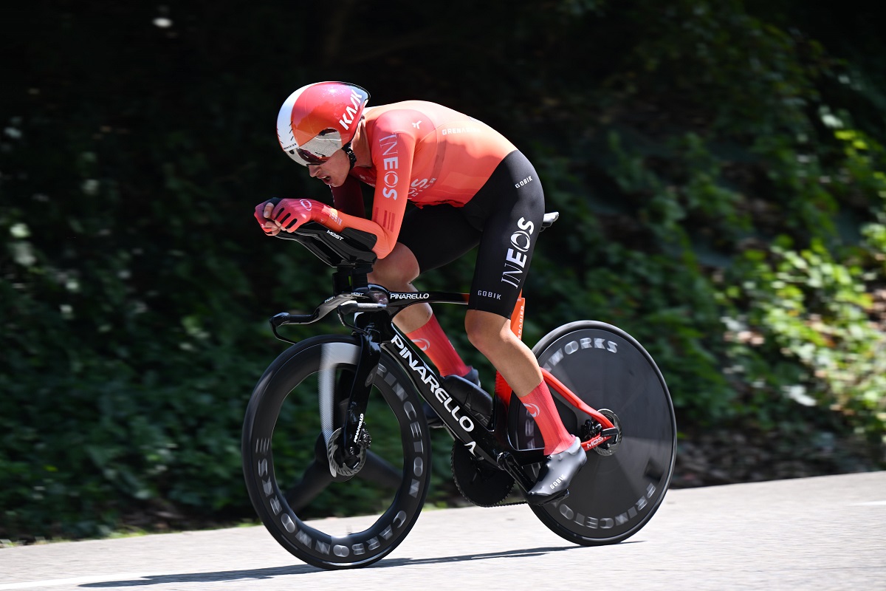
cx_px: 443
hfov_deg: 13.2
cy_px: 296
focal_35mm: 155
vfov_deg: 8.9
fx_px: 3814
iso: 100
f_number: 4
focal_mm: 155
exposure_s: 1/400
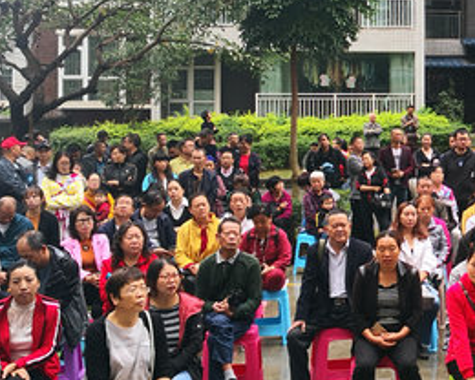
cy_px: 90
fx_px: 998
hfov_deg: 24.8
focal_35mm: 71
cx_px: 533
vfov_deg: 21.4
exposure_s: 1/101
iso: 50
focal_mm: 3.95
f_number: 1.6
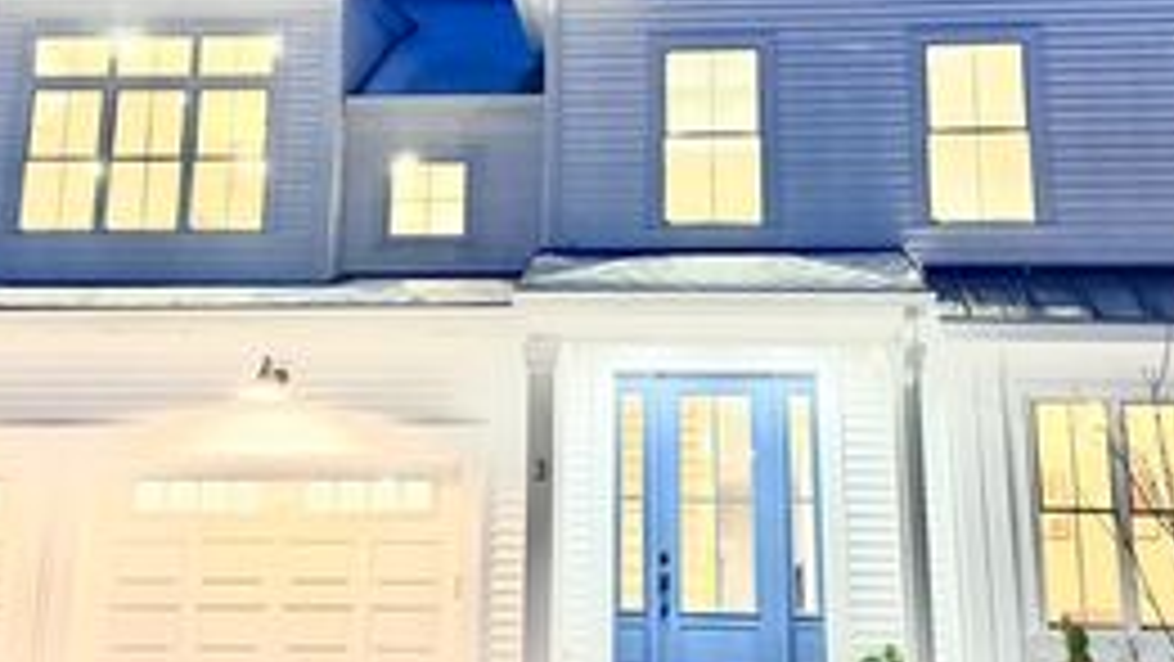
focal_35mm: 50
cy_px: 214
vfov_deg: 23.9
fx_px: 1557
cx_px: 571
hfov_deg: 41.3
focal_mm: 6.76
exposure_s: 1/40
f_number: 1.78
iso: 640
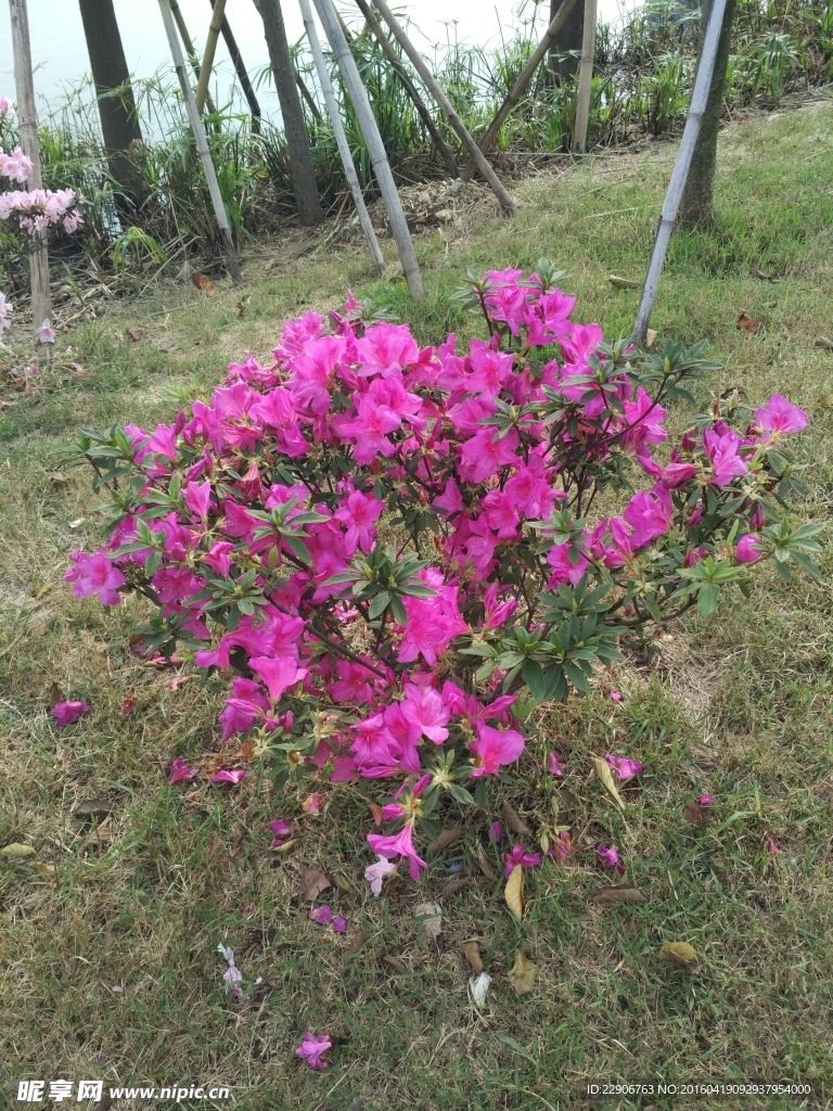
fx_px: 963
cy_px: 556
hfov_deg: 46.8
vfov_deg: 60.0
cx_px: 416
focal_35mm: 30
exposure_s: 1/428
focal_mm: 4.12
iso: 100
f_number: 2
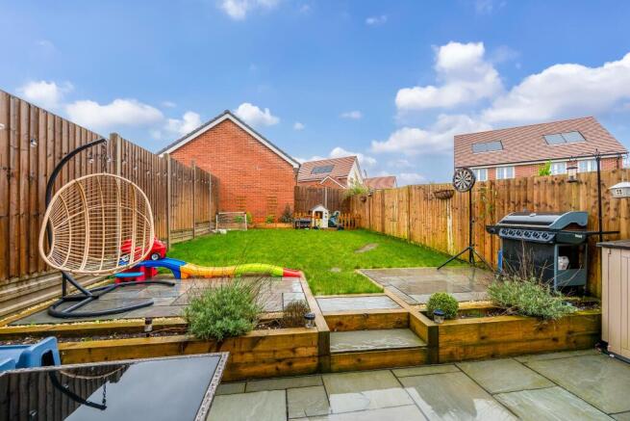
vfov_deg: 81.2
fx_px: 245
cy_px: 210
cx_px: 315
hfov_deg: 104.2
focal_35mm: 14
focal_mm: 14
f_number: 6.3
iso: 250
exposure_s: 1/50
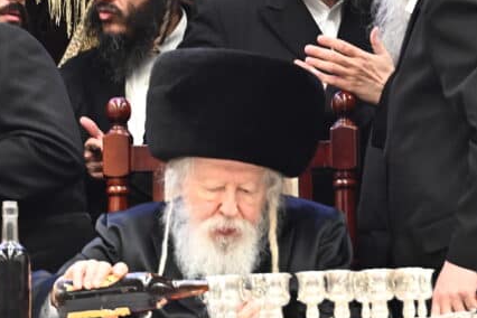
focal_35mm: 481
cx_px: 153
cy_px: 207
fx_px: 6373
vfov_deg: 2.9
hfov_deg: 4.3
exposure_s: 1/125
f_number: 6.3
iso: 2000
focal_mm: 200
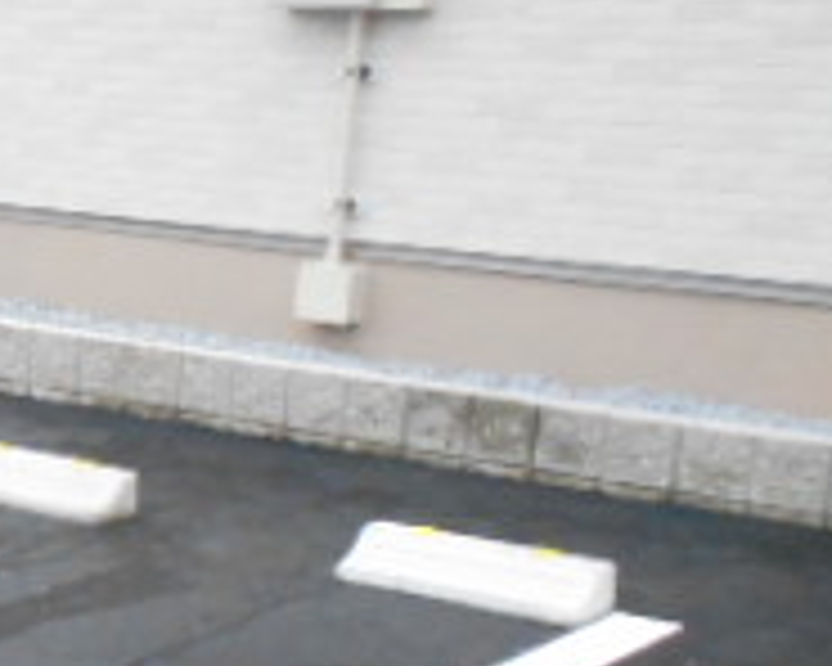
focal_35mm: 88
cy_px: 477
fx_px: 2167
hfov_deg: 19.0
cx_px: -432
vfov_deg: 17.4
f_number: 3.2
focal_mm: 4.6
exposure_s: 1/250
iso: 640
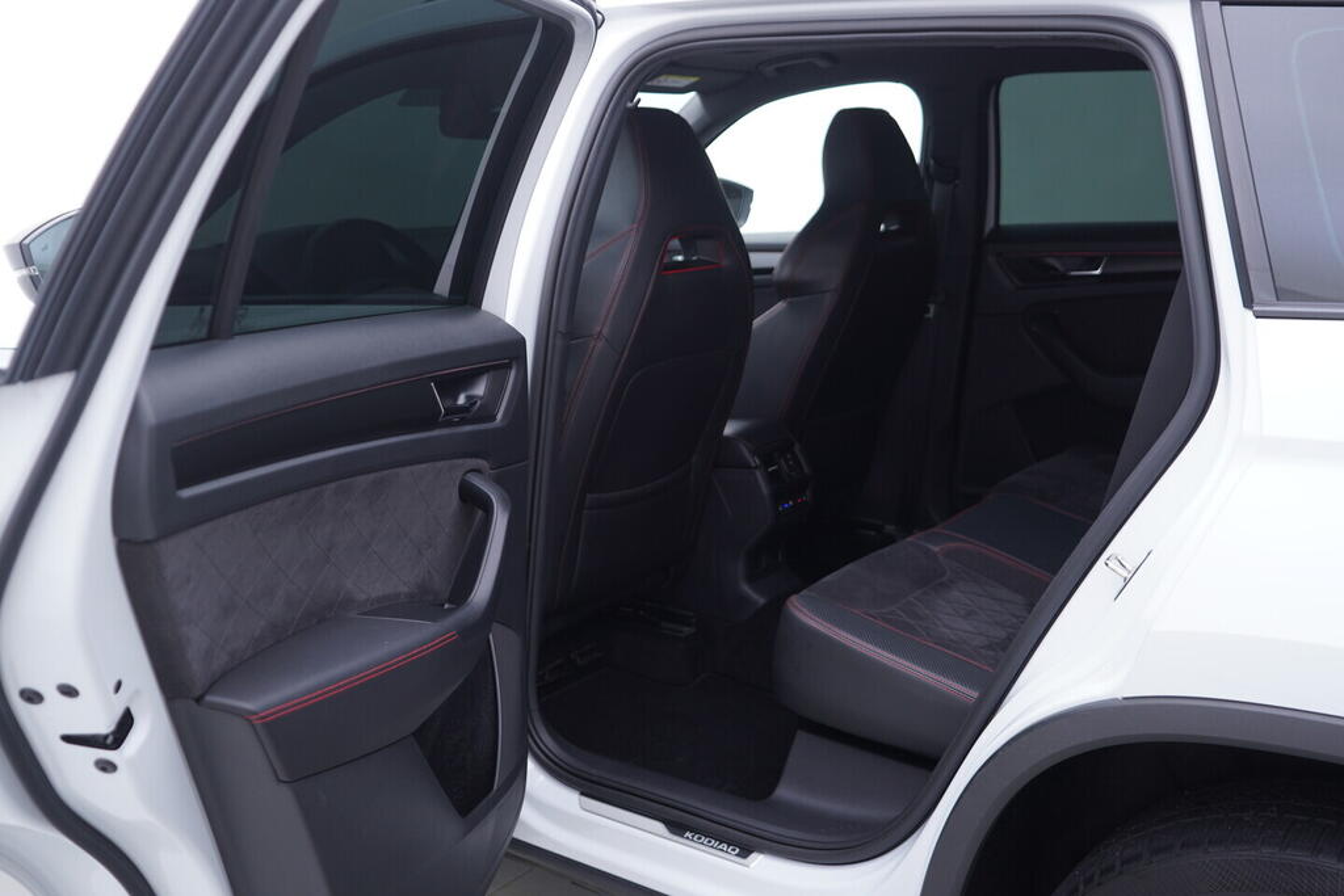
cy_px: 448
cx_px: 672
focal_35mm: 36
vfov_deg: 36.9
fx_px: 1344
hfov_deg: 53.1
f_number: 2.8
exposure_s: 1/40
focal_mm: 24
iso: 125
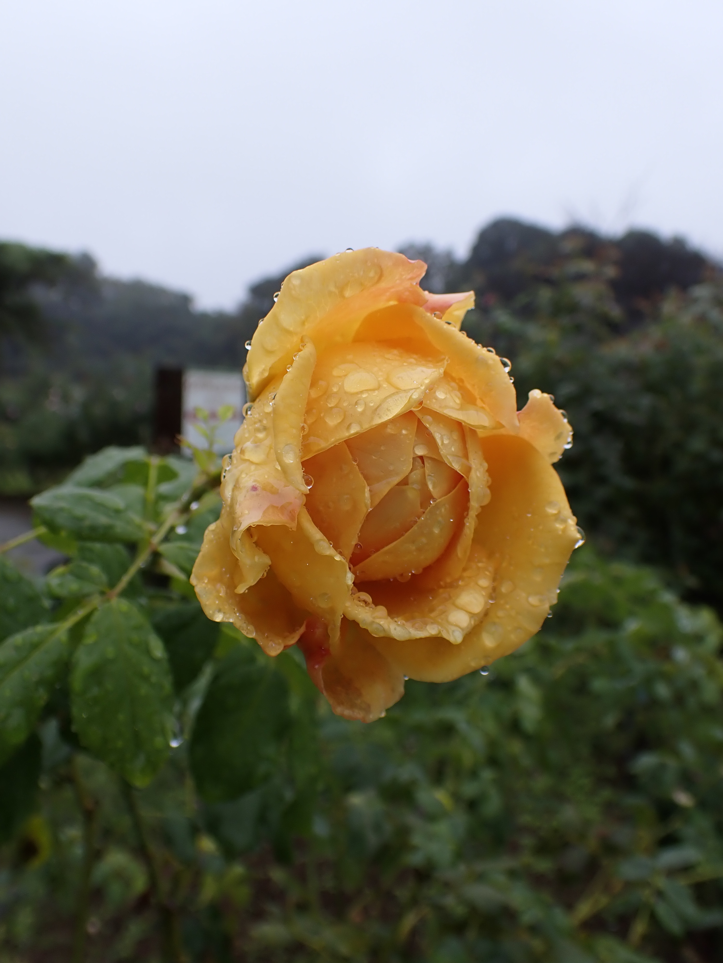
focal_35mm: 30
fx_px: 835
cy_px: 482
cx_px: 362
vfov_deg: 60.0
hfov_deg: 46.8
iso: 100
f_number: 3.2
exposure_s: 1/640
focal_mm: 5.4
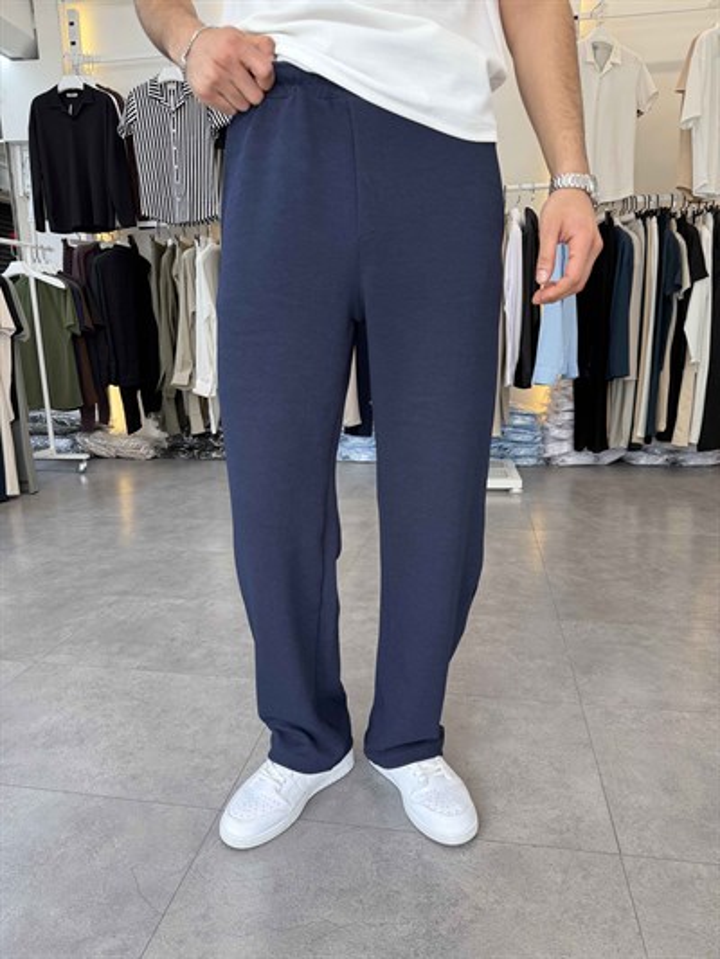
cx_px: 360
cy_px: 480
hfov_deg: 56.8
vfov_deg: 71.6
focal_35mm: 24
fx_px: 665
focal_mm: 6.76
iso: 64
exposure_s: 1/100
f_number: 1.78
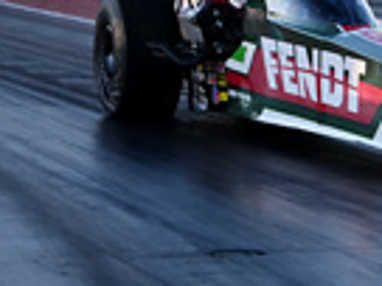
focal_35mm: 248
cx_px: 438
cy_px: 34
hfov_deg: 7.9
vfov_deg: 6.0
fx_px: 2737
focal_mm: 70
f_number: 4
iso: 560
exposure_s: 1/1000
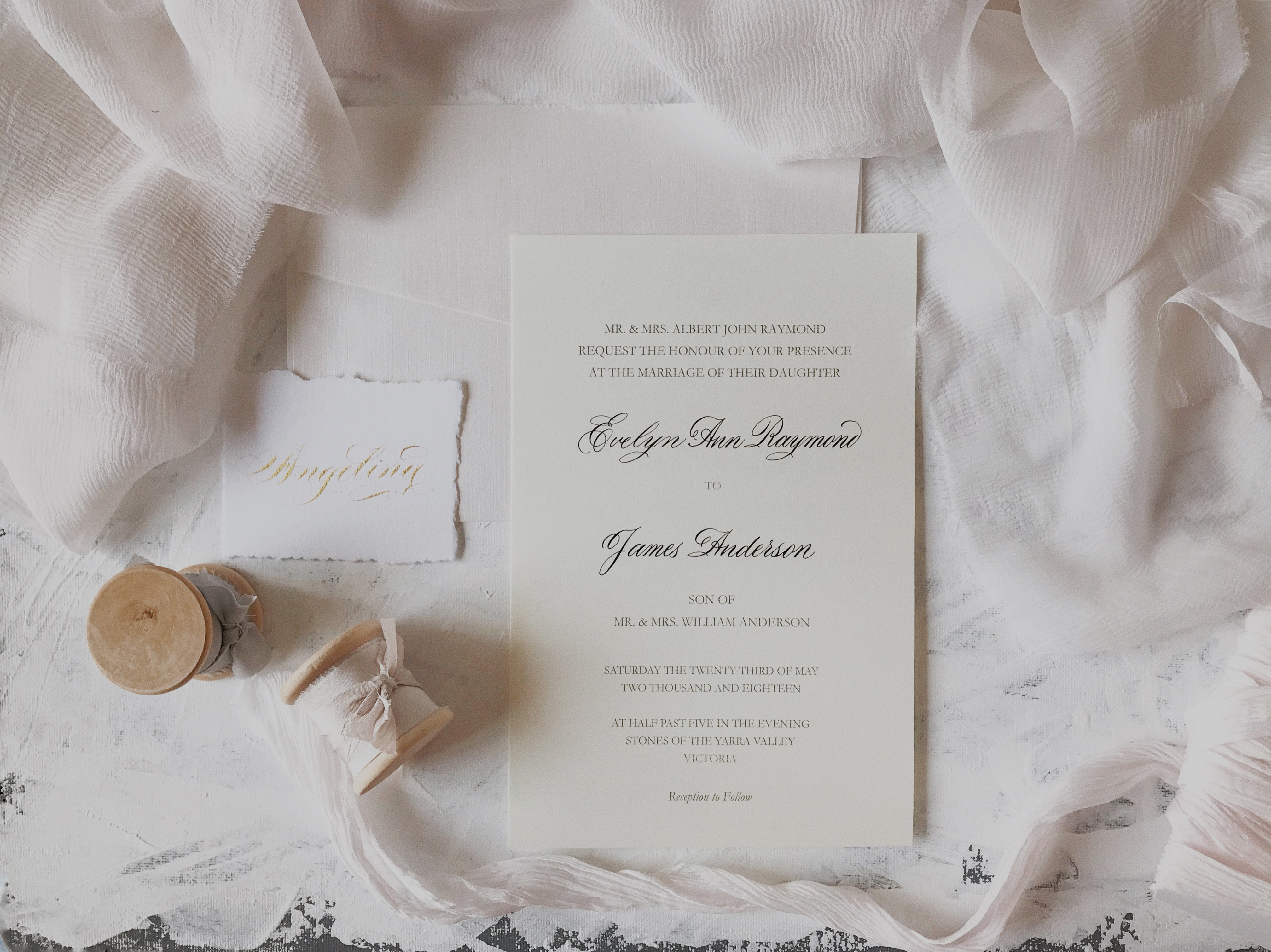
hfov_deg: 63.5
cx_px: 636
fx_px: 1028
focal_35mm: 28
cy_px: 476
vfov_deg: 49.7
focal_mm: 3.99
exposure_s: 1/103
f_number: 1.8
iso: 20
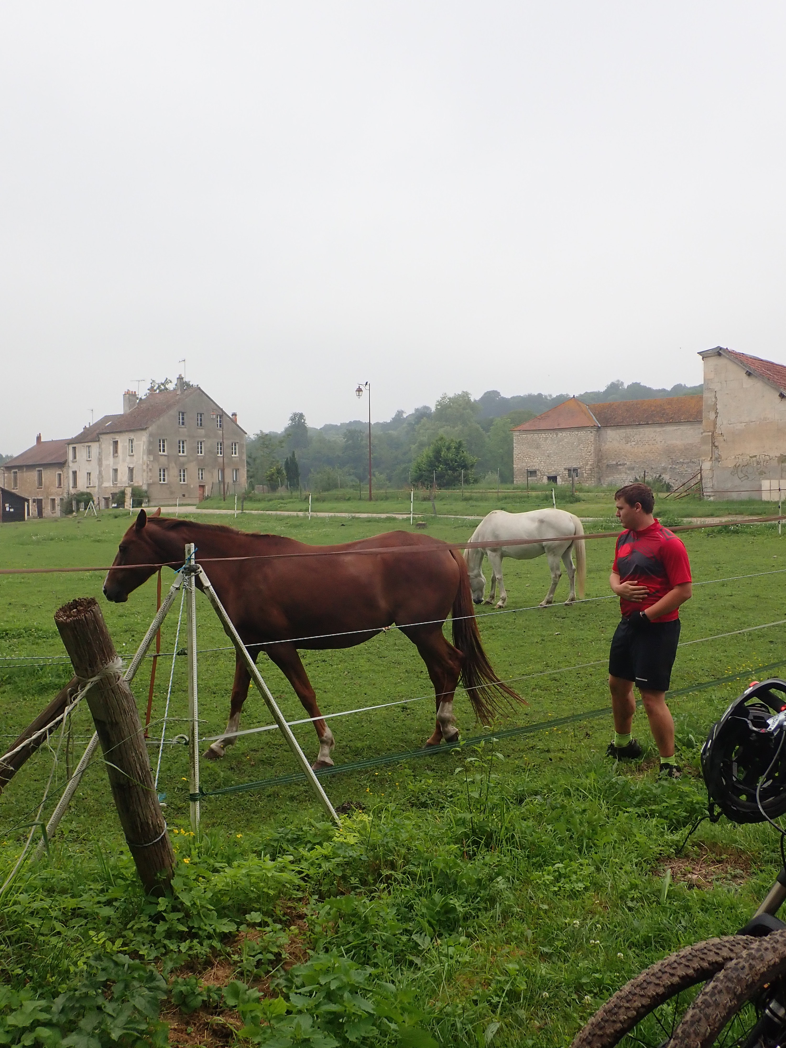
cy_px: 524
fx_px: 908
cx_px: 393
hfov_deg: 46.8
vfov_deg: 60.0
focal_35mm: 30
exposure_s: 1/1250
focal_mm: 5.5
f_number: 3.2
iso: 200
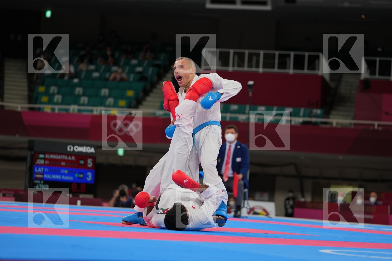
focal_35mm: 101
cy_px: 130
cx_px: 196
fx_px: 1100
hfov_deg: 20.2
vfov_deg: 13.6
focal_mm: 101
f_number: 2.8
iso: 500
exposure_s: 1/1000
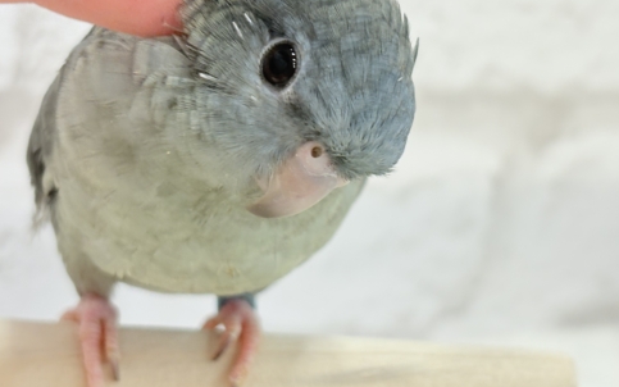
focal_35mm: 73
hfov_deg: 28.1
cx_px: 400
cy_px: 104
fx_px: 1232
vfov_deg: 17.8
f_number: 1.6
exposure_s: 1/50
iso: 50
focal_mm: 5.96
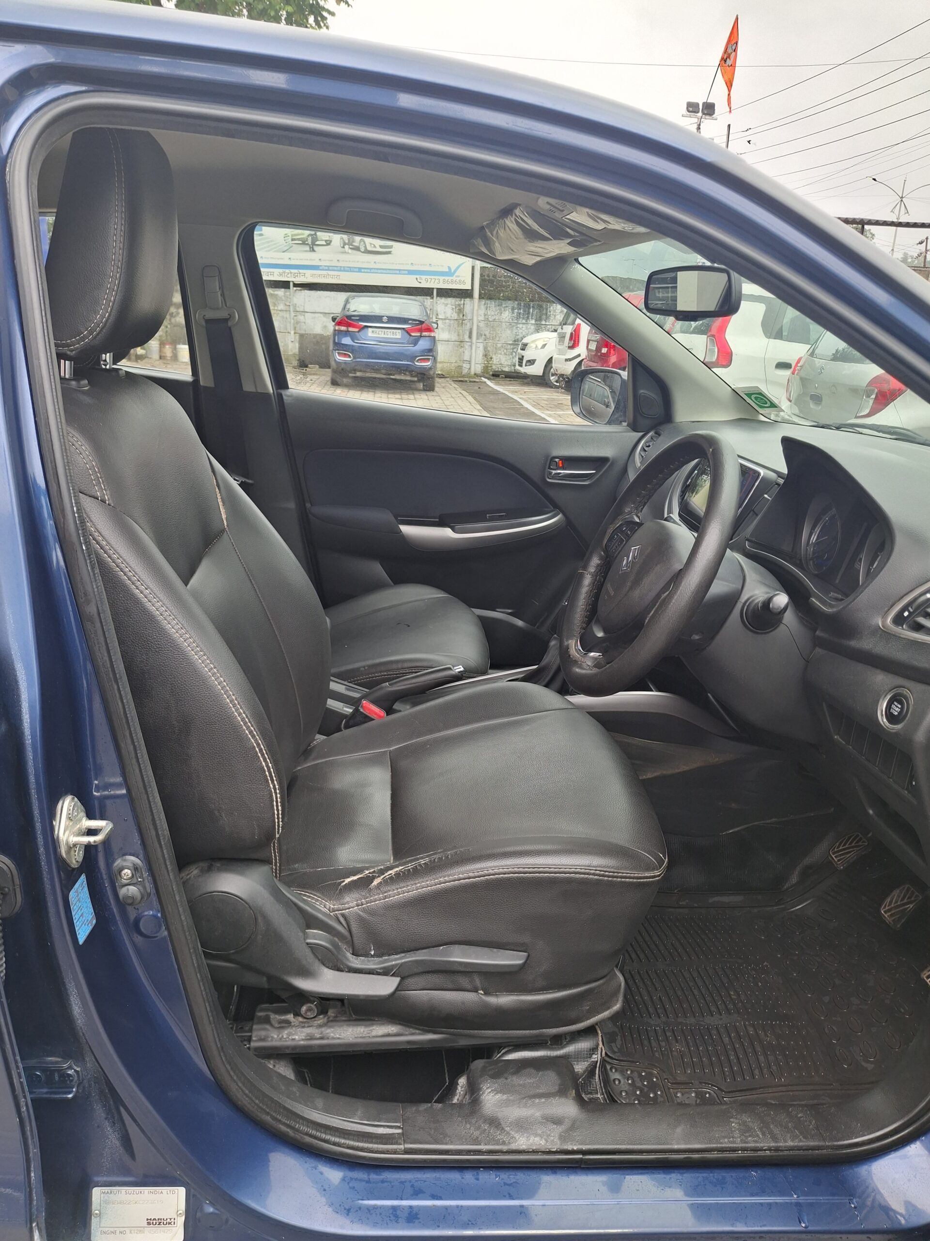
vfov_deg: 69.4
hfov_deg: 54.9
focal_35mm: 25
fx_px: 896
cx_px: 465
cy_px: 620
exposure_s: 1/180
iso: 32
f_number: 1.8
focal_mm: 4.69
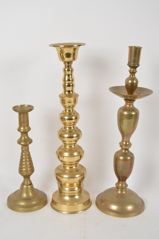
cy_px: 120
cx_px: 80
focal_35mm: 52
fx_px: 348
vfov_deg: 37.9
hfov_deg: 25.7
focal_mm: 35
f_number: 5.6
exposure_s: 1/80
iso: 100
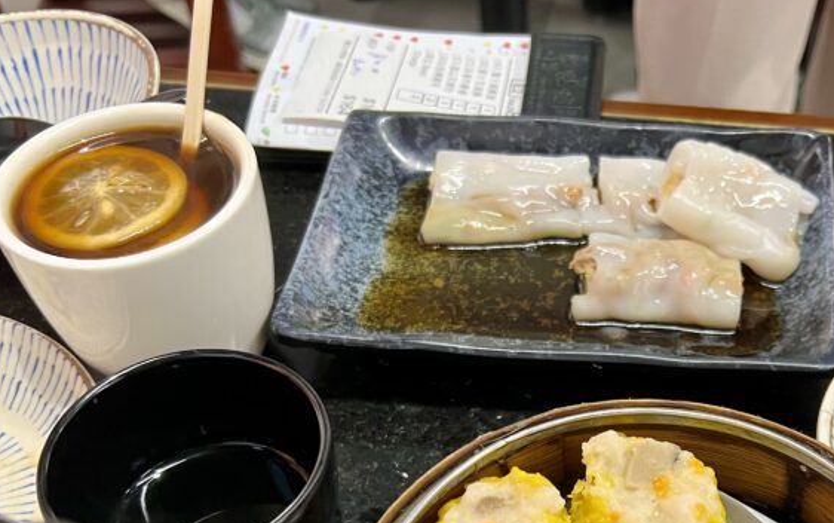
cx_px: 585
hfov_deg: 40.3
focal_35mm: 49
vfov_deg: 25.4
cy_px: 495
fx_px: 1114
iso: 200
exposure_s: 1/50
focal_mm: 5.7
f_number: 1.5
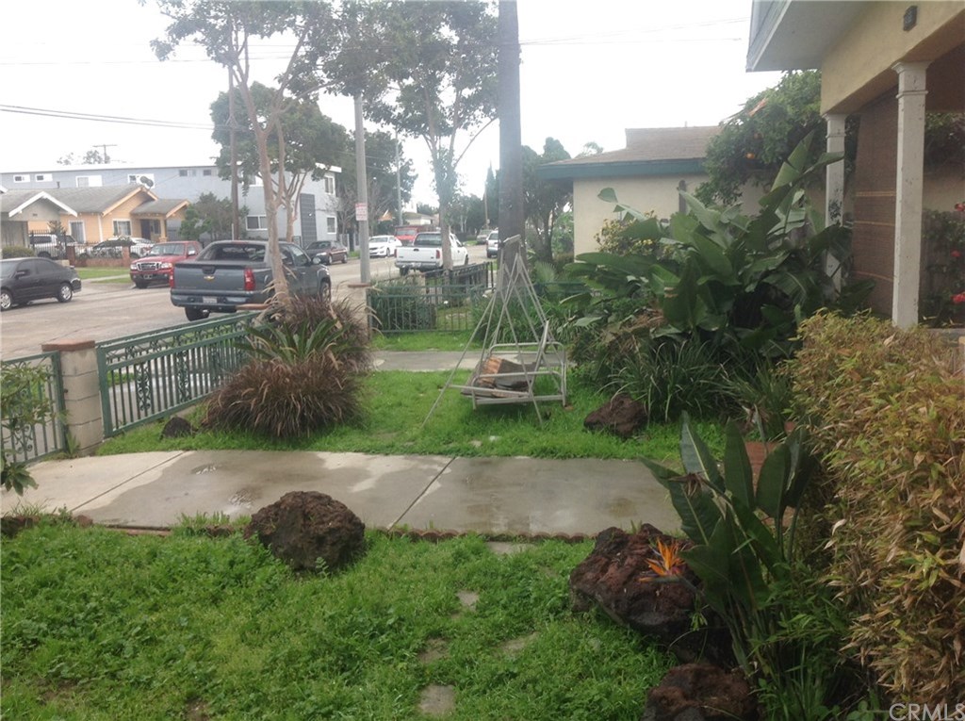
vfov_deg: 40.6
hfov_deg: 52.7
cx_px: 482
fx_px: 974
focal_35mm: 35
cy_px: 360
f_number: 2.4
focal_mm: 4.28
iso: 50
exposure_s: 1/141
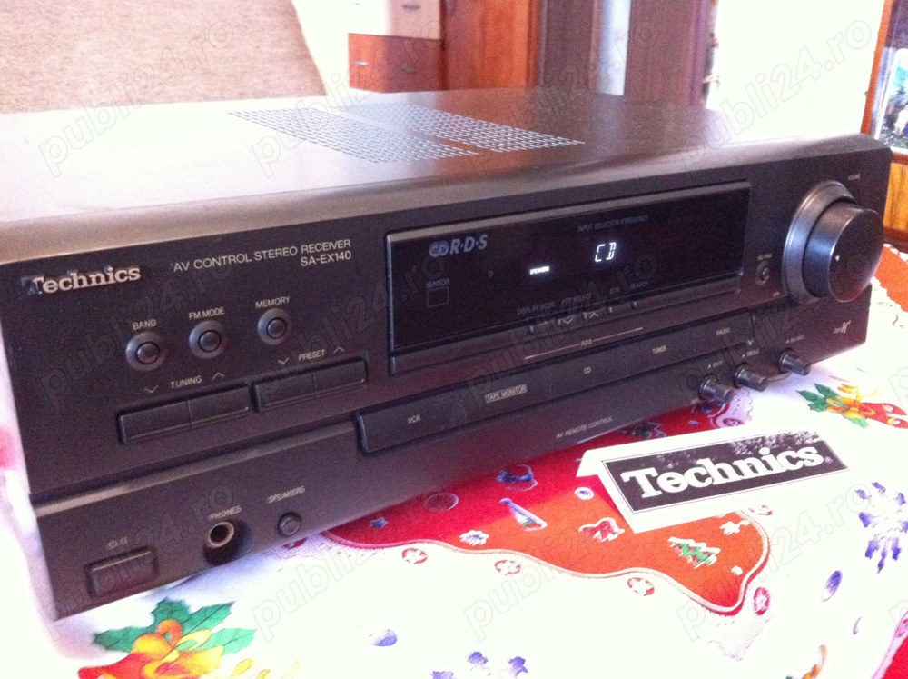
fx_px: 917
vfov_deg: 40.6
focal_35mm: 35
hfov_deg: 52.7
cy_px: 340
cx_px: 454
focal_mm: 3.85
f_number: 2.8
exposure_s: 1/15
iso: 1000
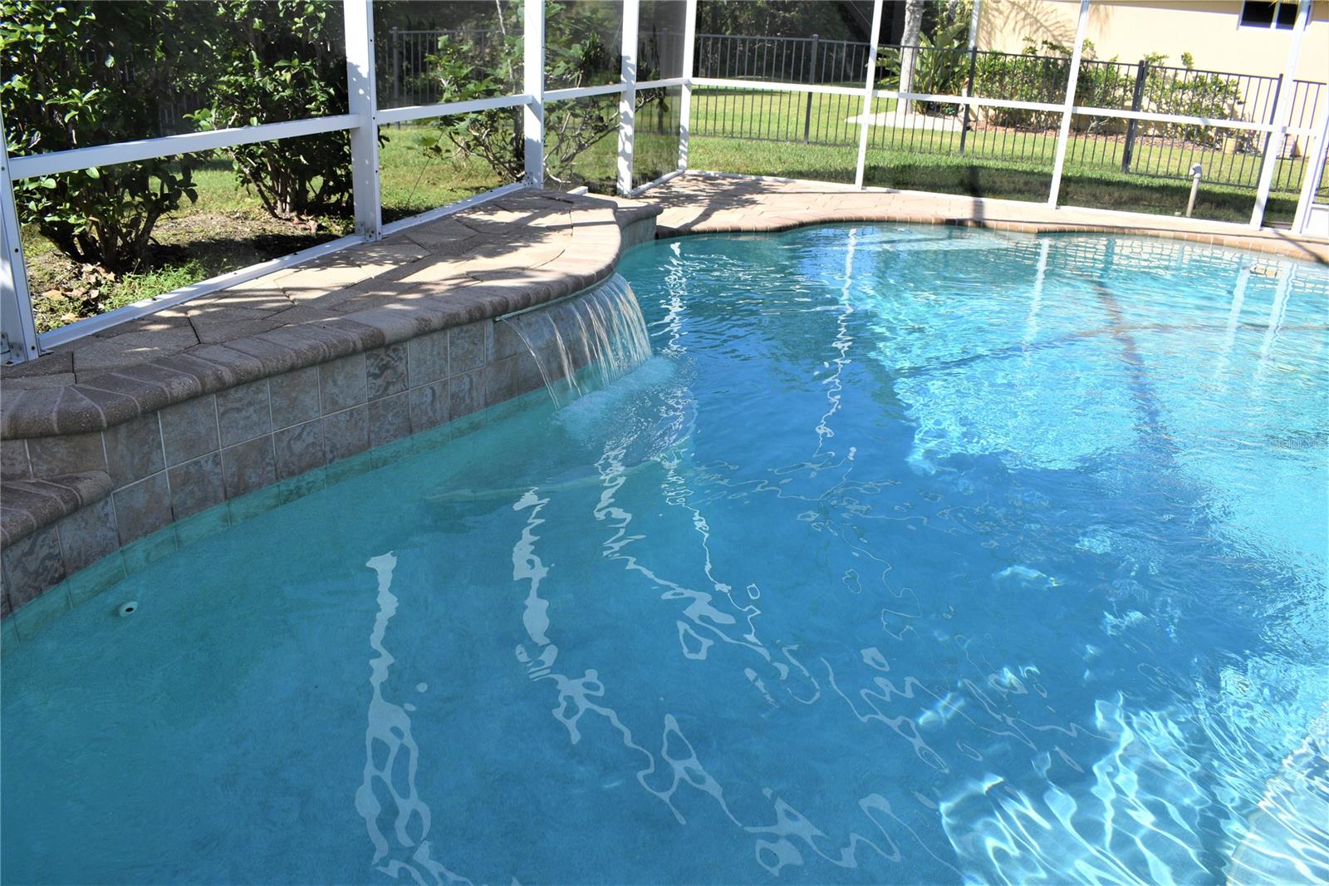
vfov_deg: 47.9
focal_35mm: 27
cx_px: 664
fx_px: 996
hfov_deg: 67.4
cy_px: 443
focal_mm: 18
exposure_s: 1/250
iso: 200
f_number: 7.1
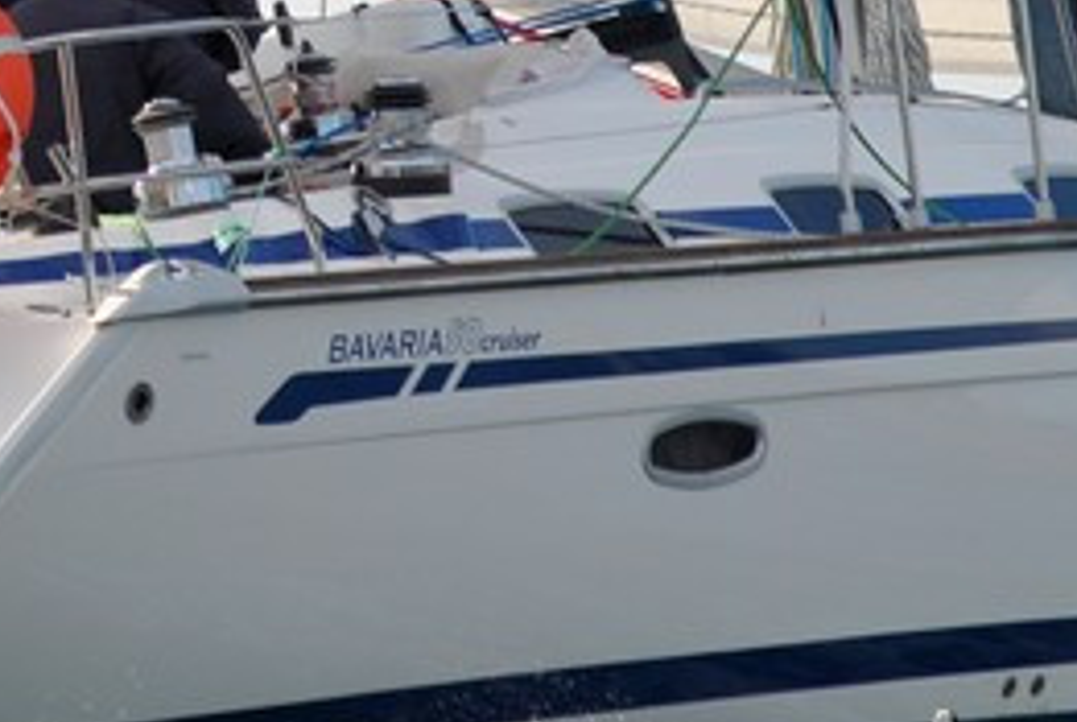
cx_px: -202
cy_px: -318
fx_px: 16962
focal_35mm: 566
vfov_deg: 2.4
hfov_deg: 3.6
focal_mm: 110
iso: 100
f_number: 5.6
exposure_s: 1/500
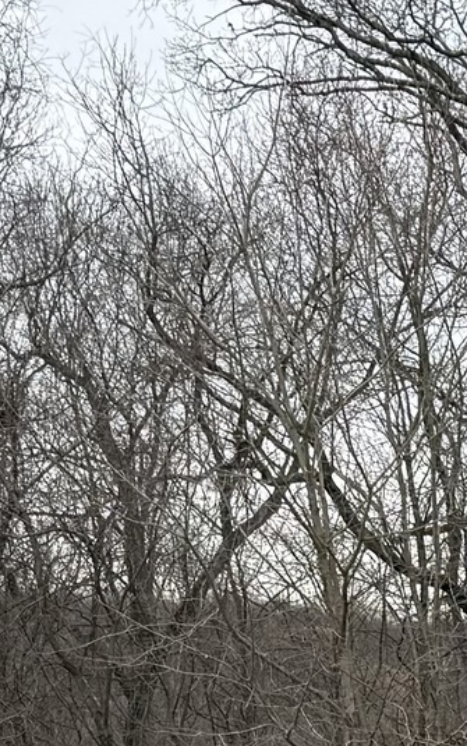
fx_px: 2969
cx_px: 868
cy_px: 1439
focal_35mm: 146
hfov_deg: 8.6
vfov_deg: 12.7
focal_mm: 6.76
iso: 80
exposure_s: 1/1018
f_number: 1.78
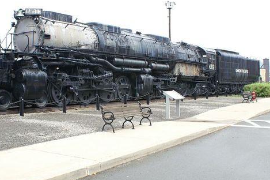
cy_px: 78
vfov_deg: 29.8
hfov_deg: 43.6
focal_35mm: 45
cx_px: 126
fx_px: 337
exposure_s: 1/80
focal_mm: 22
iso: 100
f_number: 9
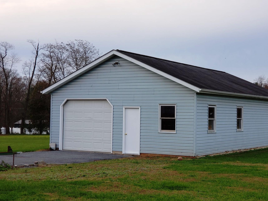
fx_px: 480
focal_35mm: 62
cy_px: 103
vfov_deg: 23.6
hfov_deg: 31.1
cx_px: 157
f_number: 2.4
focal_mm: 6
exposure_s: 1/100
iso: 32
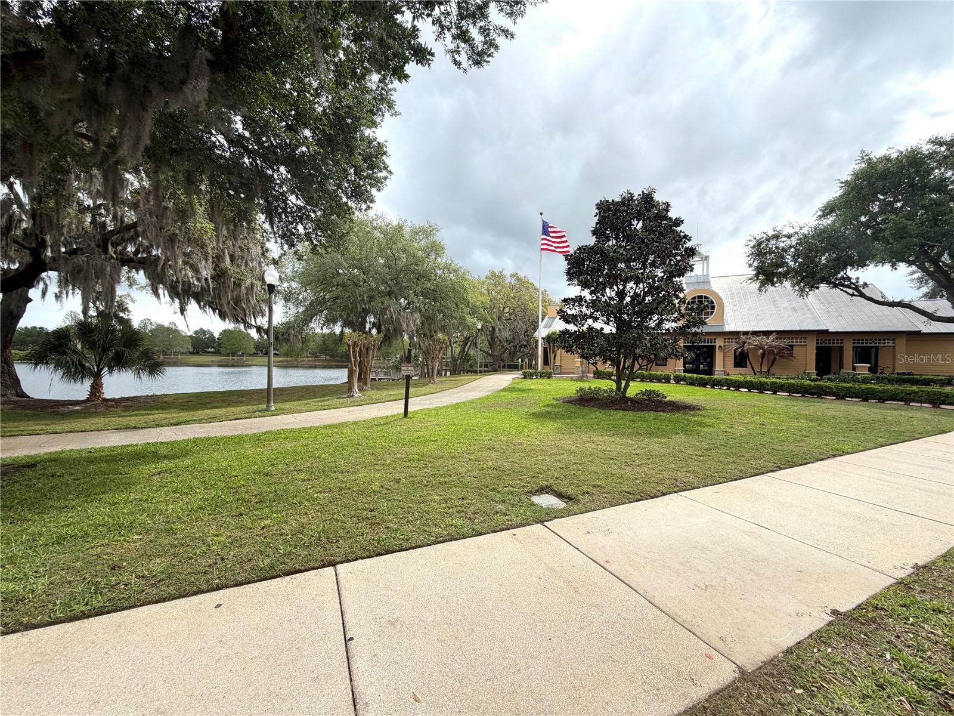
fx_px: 386
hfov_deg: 102.1
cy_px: 358
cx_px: 477
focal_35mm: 14
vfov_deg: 85.7
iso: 32
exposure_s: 1/770
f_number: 2.2
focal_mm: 2.22
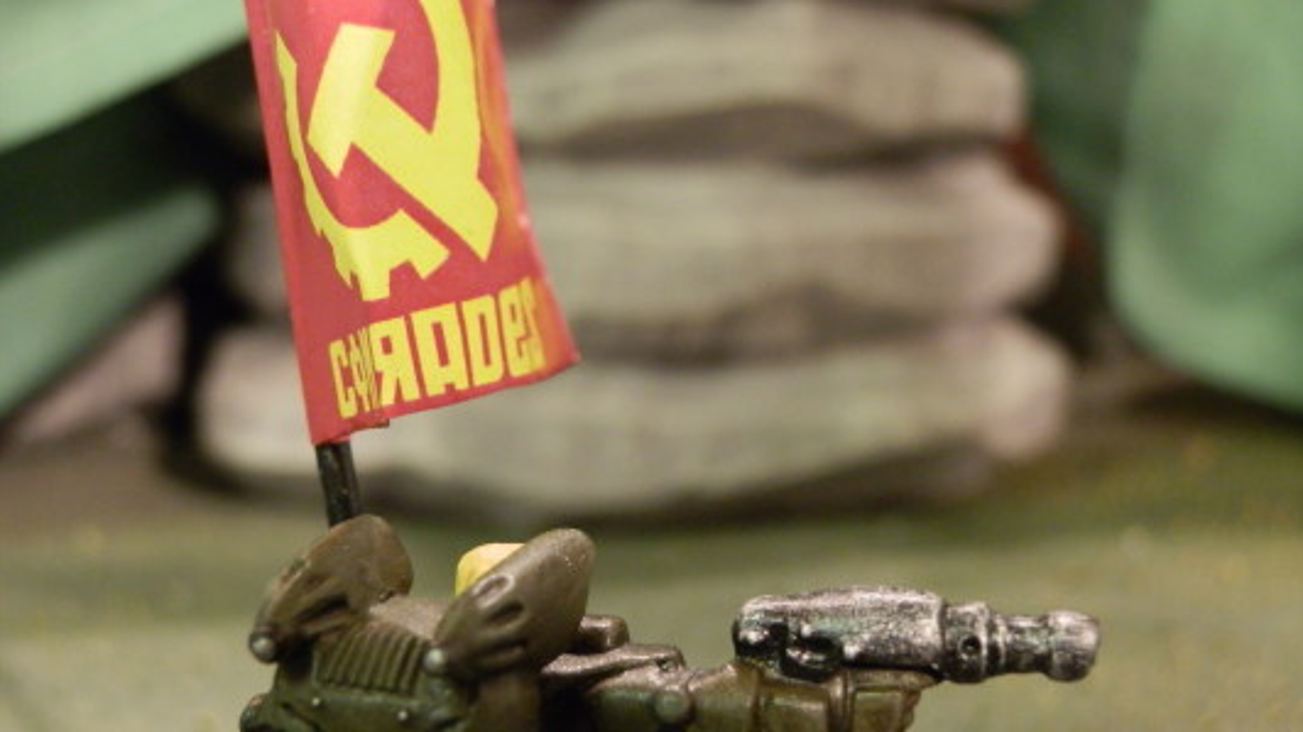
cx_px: 654
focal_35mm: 67
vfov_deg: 18.0
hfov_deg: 31.4
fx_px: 2314
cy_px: 382
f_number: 3.7
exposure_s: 1/8
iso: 400
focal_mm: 10.99
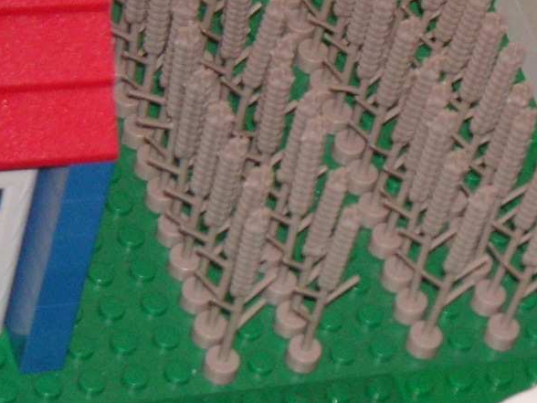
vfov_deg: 6.9
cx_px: 669
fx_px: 3335
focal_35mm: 215
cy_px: 371
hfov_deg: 9.1
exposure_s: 1/90
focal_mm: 13.2
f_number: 3.9
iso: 160
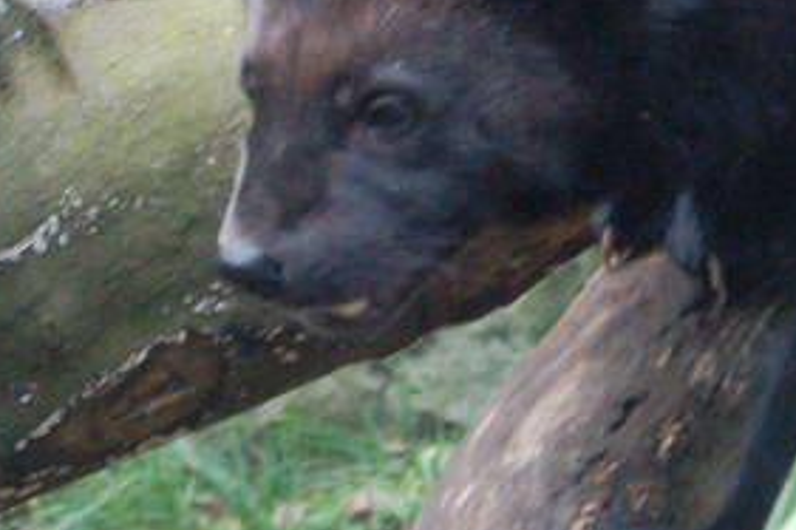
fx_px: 6647
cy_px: 44
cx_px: 513
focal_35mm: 301
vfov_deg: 4.6
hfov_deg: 6.9
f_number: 5.6
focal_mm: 55
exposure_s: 1/60
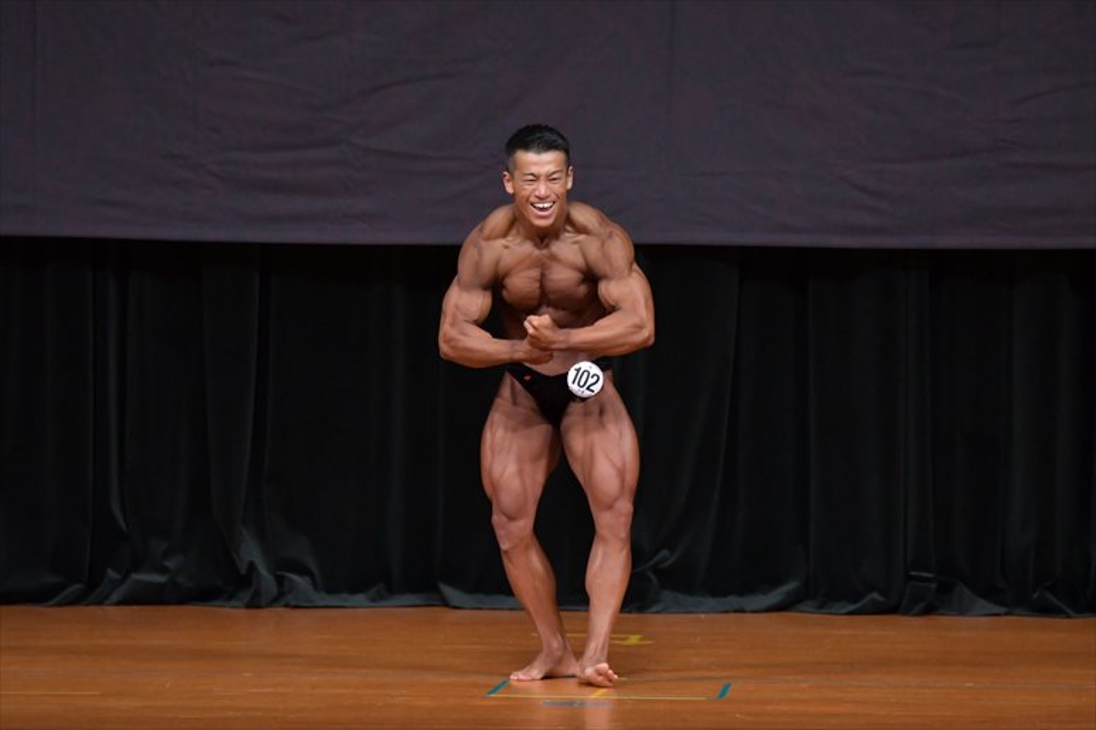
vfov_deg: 4.8
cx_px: 548
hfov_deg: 7.2
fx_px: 8673
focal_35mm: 285
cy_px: 365
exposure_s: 1/400
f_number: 5.6
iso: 4000
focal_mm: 190
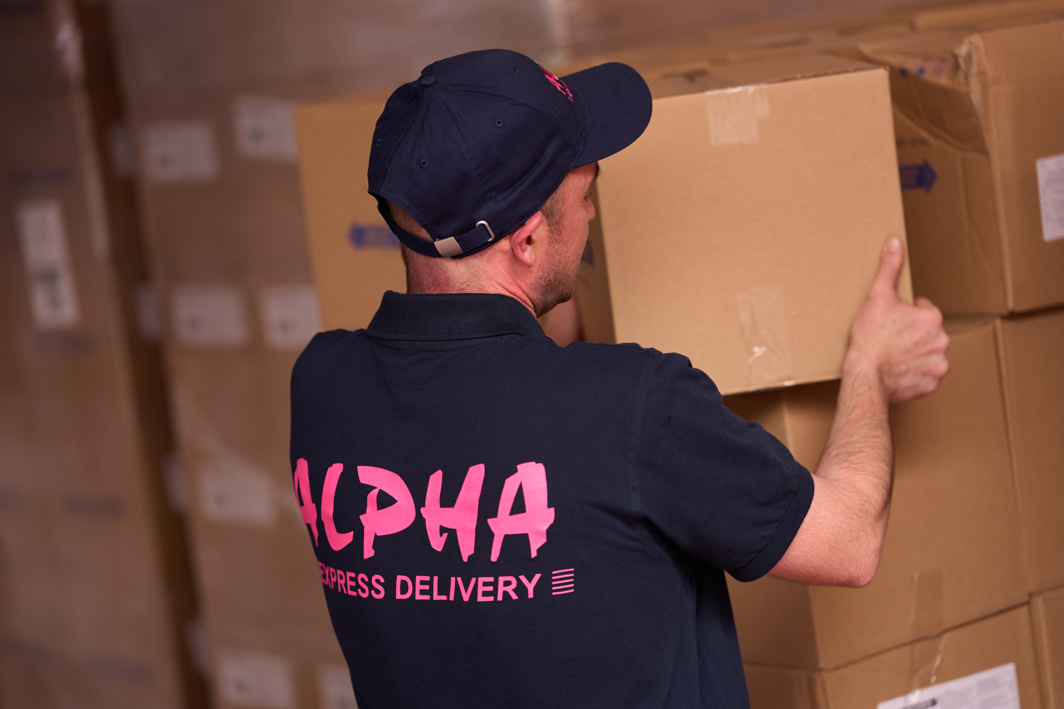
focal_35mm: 118
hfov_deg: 17.3
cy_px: 354
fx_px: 3487
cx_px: 532
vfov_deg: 11.6
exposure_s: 1/30
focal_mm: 118
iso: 2000
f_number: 2.8
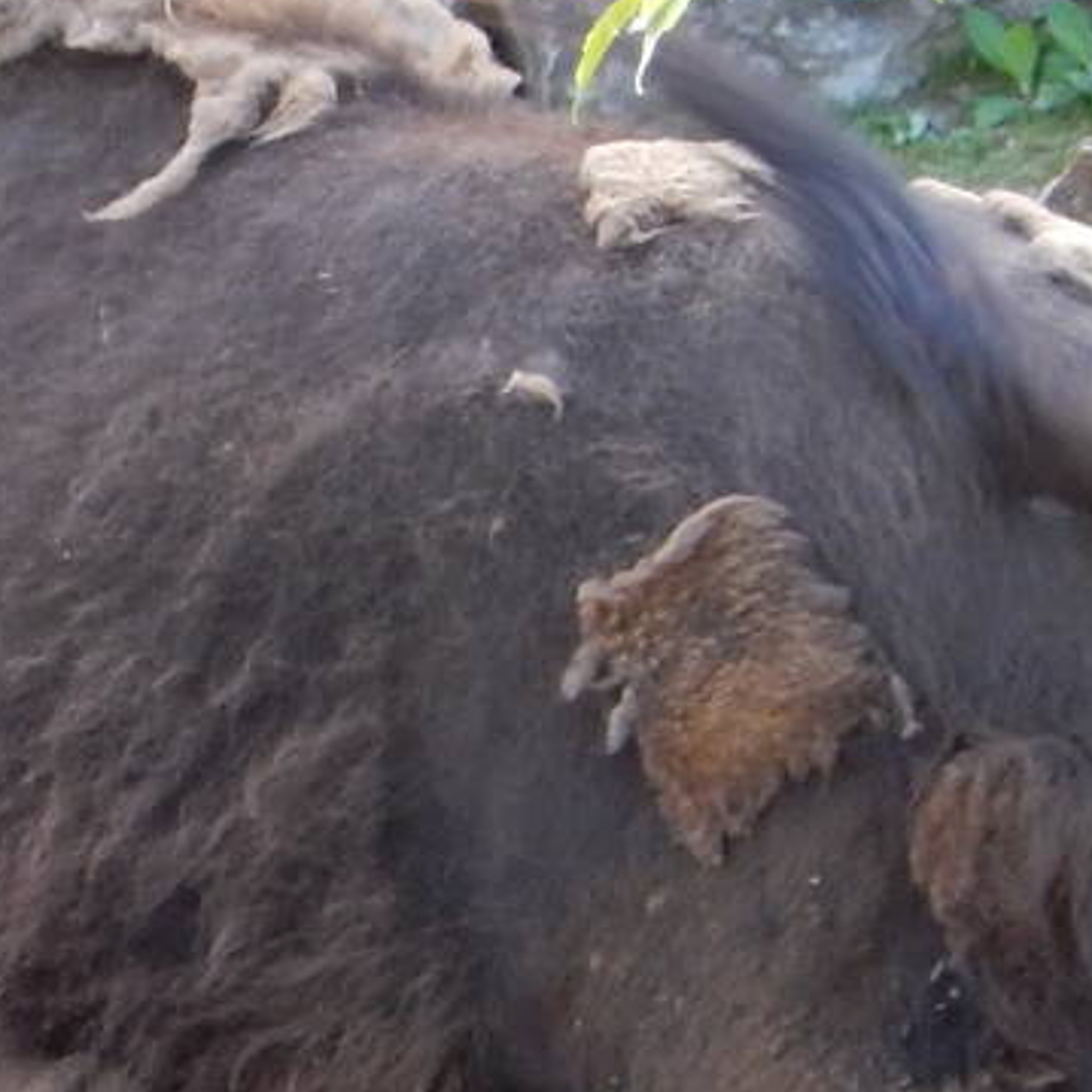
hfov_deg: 1.5
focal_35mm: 1177
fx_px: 42008
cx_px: -213
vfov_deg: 1.5
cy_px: 952
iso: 320
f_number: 6
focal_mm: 53.6
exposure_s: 1/60
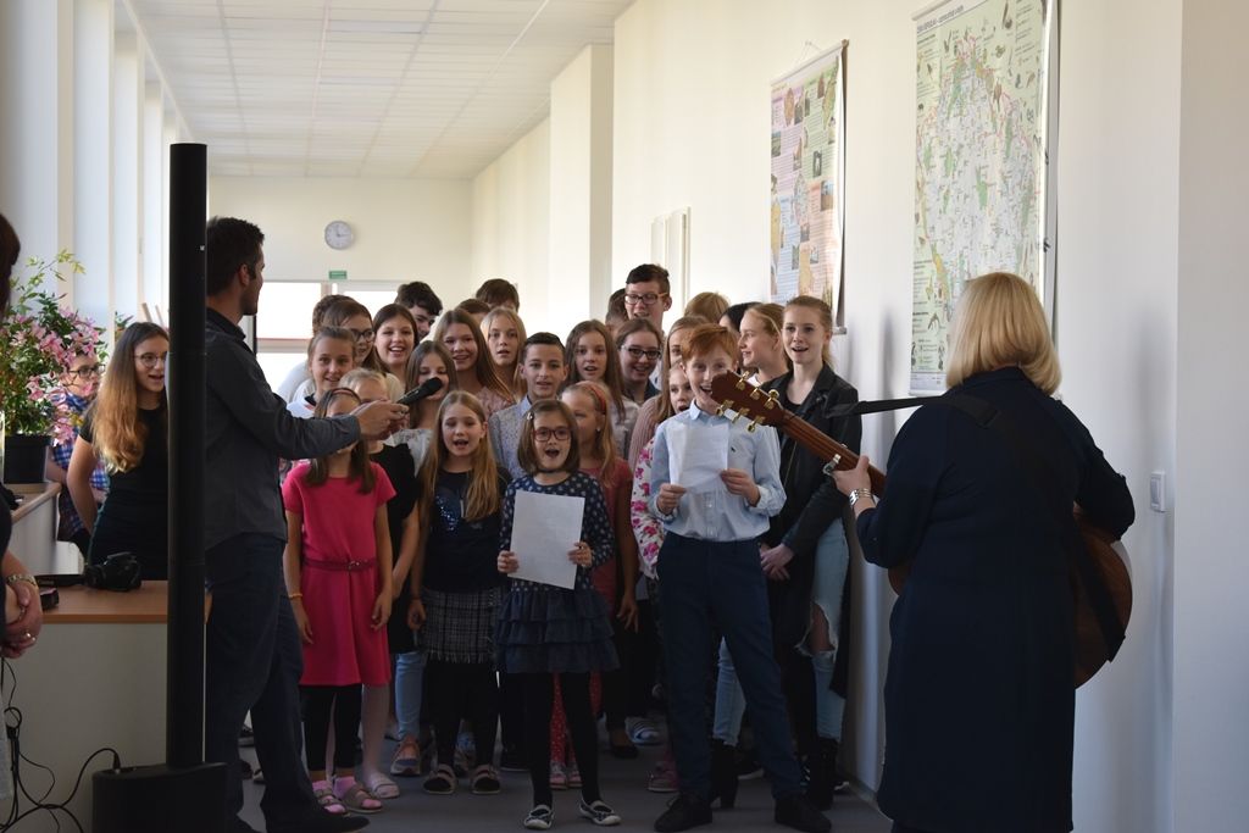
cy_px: 416
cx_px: 624
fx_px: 2862
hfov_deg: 24.6
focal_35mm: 82
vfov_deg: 16.6
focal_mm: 55
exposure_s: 1/100
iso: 450
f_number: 5.6
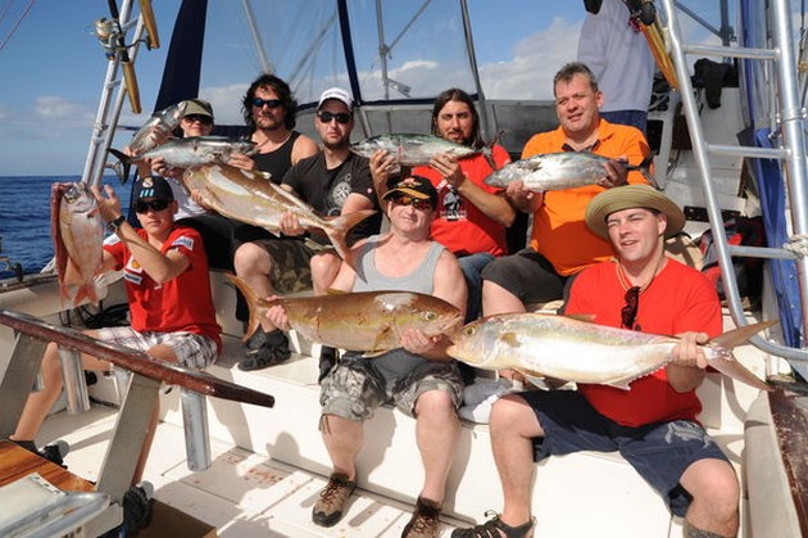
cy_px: 269
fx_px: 538
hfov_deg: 73.8
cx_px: 404
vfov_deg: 53.1
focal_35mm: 24
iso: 200
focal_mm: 24
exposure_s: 1/250
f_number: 14
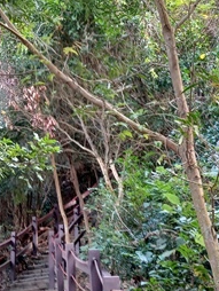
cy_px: 192
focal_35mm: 59
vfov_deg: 32.4
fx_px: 497
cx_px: 25
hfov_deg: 24.2
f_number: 1.8
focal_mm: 4.6
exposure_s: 1/60
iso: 250
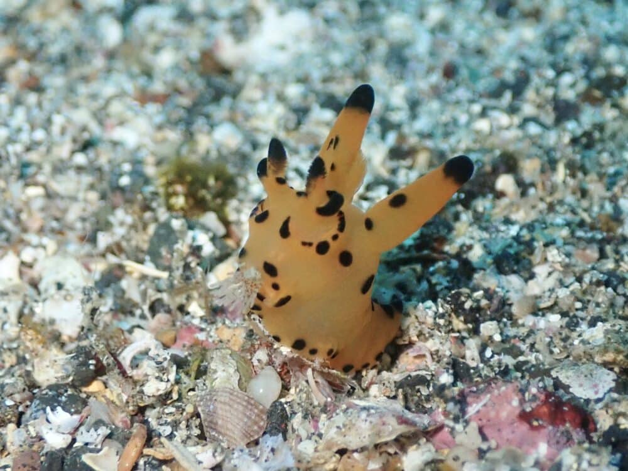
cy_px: 236
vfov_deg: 27.0
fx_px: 980
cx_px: 314
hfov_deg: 35.5
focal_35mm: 54
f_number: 10
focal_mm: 9.65
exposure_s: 1/50
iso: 800
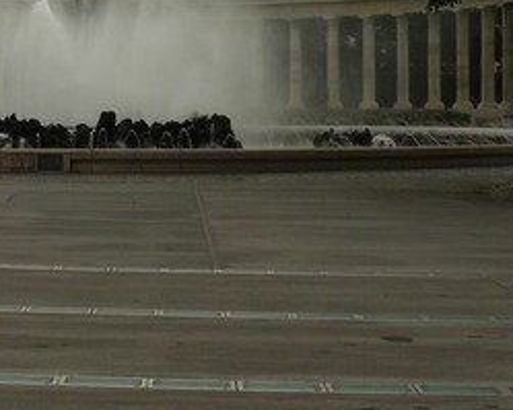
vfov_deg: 14.8
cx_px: 29
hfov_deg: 18.3
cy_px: 33
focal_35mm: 103
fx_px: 1563
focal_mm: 7.4
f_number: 5
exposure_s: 1/200
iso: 100
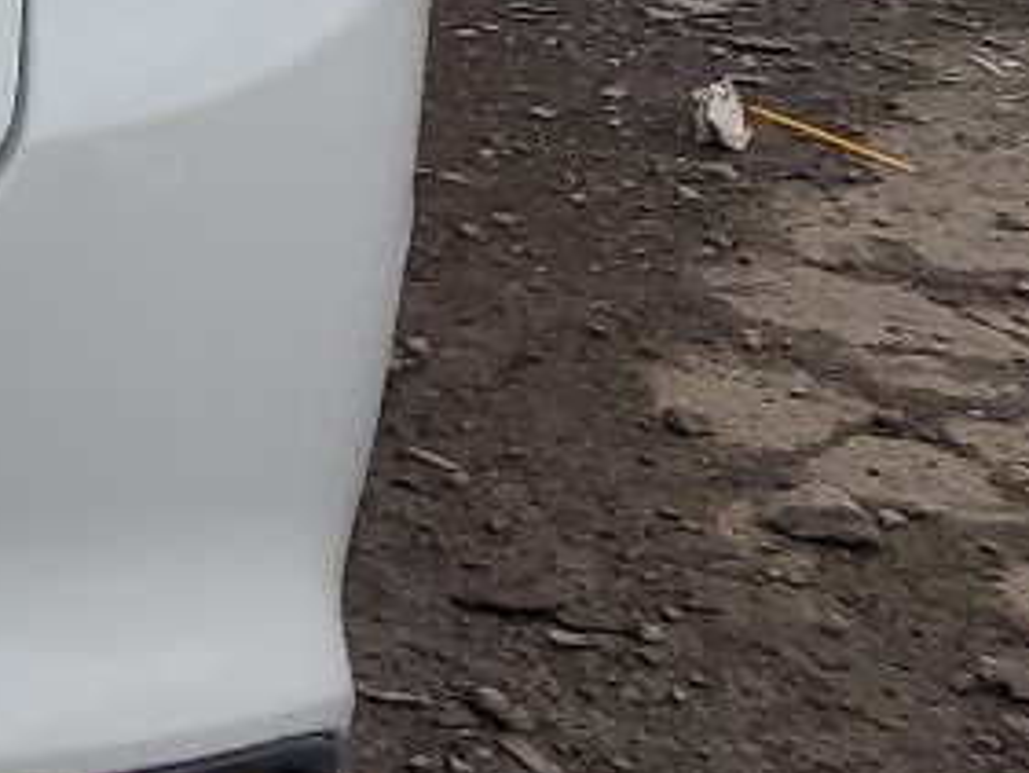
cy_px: -315
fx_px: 4401
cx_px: -1670
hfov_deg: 10.7
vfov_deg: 9.8
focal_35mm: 148
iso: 50
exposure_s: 1/3333
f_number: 1.5
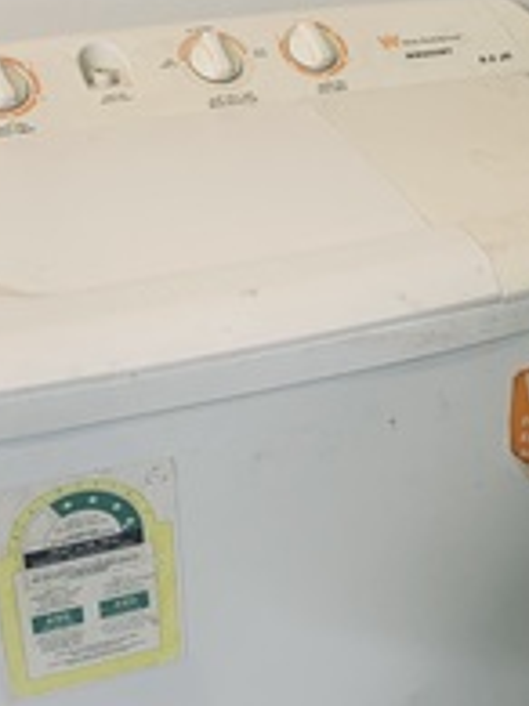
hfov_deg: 23.9
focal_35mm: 61
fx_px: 1244
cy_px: 393
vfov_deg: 31.7
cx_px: 332
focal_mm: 4.25
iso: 200
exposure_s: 1/60
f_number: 1.8
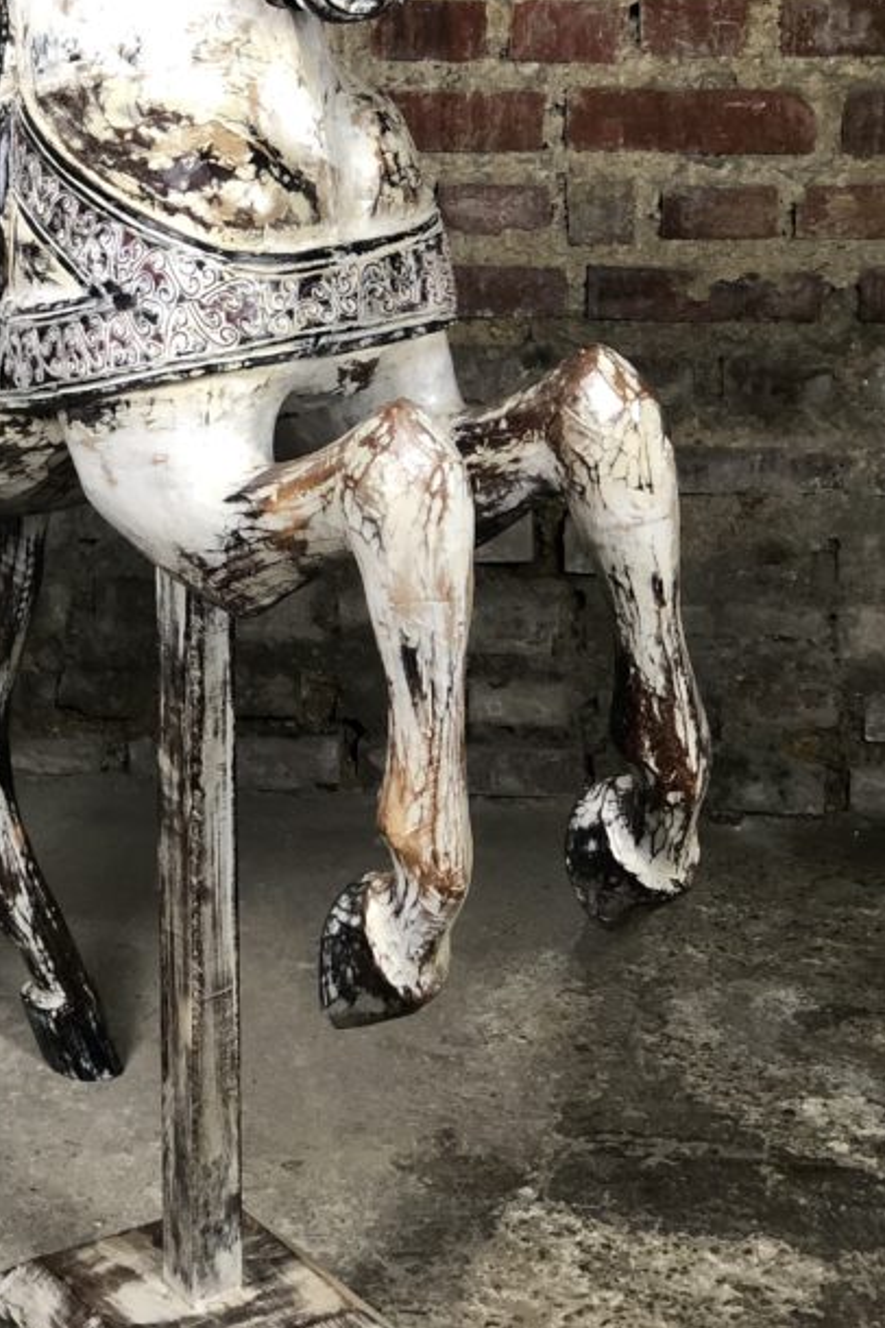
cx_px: 153
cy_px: 430
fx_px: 3355
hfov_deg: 14.9
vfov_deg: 22.3
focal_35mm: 91
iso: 100
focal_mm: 6
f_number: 2.4
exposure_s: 1/33
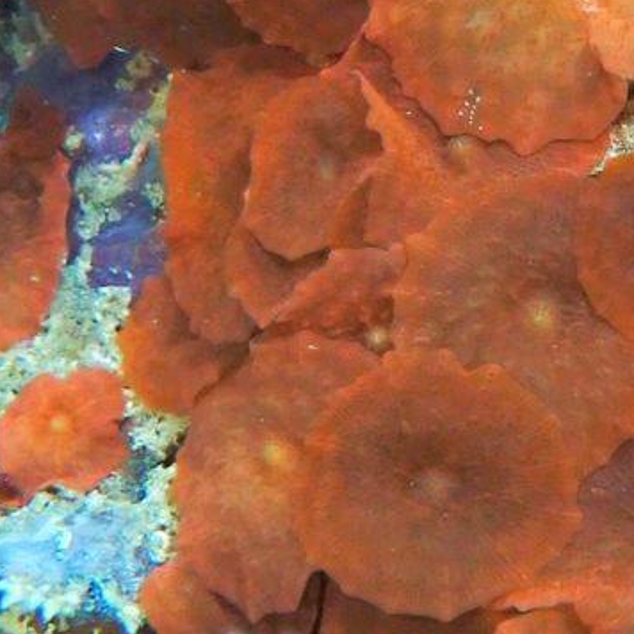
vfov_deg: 13.1
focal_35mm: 133
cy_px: 142
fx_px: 2756
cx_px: 695
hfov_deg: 12.9
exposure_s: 1/100
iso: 320
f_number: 4.5
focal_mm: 8.4
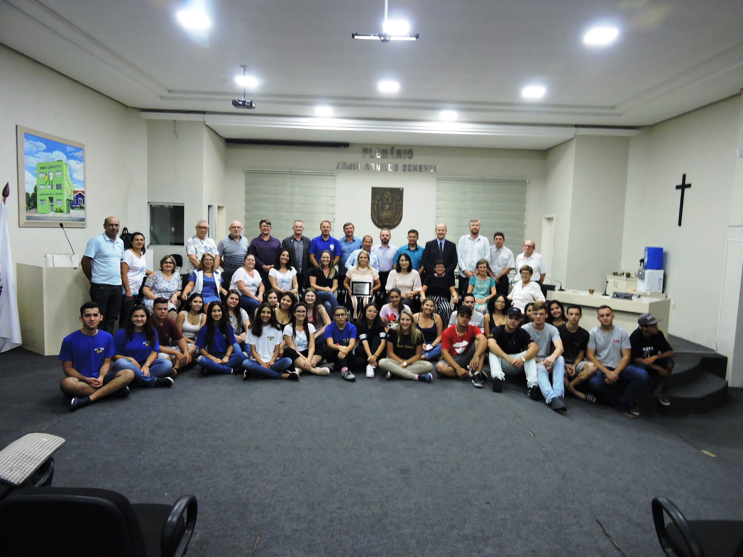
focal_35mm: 24
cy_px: 278
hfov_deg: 71.6
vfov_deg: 56.8
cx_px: 372
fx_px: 515
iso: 400
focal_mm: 4.3
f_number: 3.3
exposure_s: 1/15
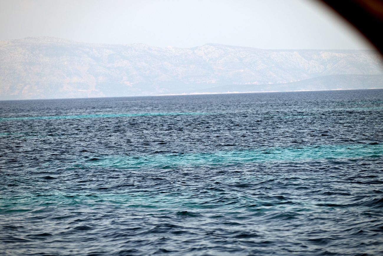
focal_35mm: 165
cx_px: 192
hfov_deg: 12.5
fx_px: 1755
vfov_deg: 8.3
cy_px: 128
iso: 180
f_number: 5.6
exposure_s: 1/1000
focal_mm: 165
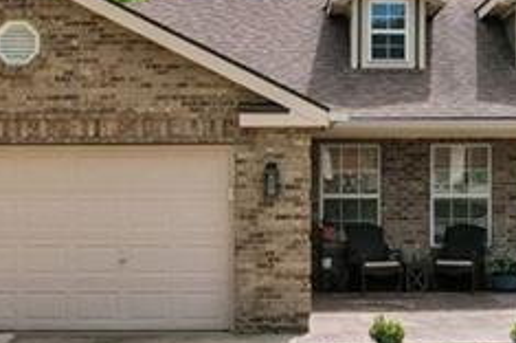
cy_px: 153
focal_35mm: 96
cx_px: 334
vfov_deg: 14.2
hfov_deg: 21.2
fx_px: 1374
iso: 120
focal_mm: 8.4
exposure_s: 1/4000
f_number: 2.8
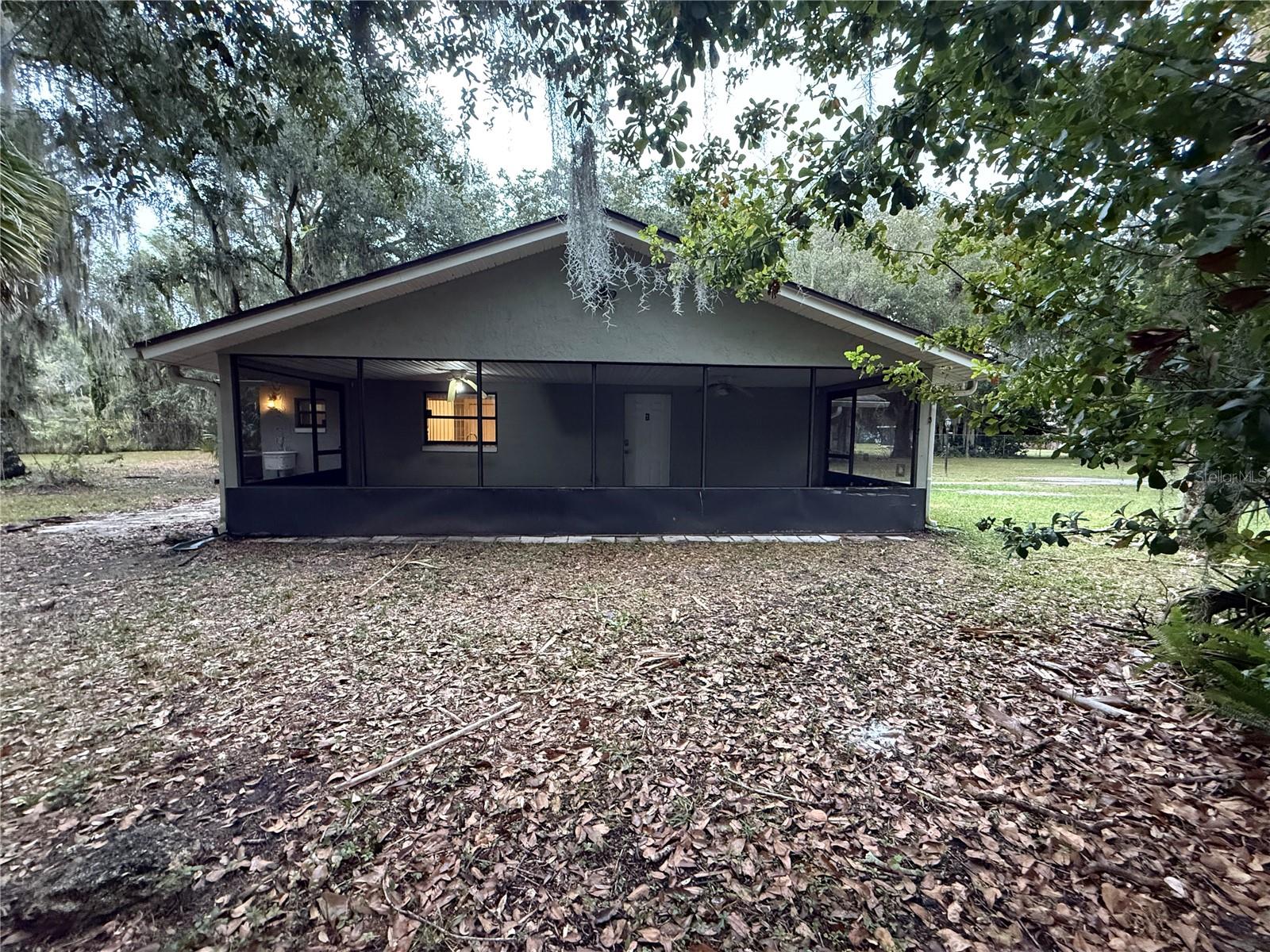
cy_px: 476
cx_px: 635
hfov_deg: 102.1
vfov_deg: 85.7
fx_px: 514
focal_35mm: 14
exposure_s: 1/60
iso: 800
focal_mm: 2.22
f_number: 2.2
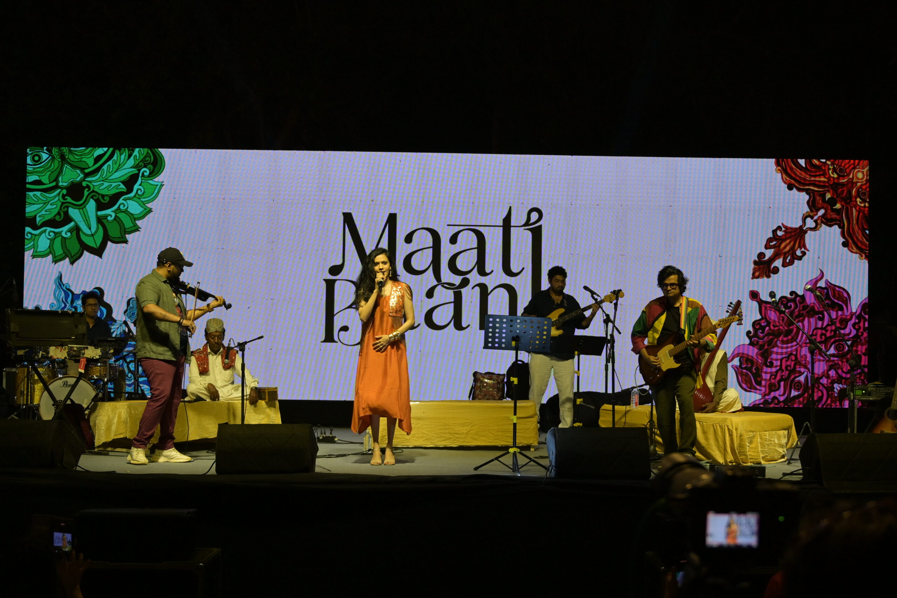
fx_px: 1271
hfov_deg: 38.9
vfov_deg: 26.5
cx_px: 448
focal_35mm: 51
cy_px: 299
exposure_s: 1/160
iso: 640
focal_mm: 34.5
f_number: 4
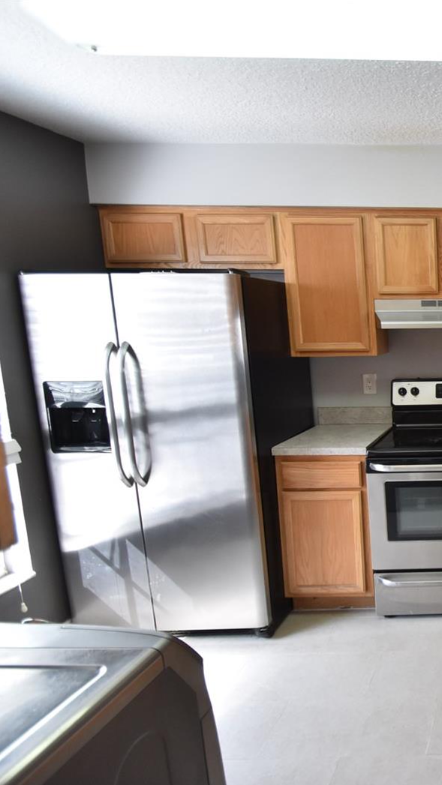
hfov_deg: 36.1
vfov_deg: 76.3
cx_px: 540
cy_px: 397
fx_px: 500
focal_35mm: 24
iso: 800
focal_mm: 10
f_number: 3.5
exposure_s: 1/180
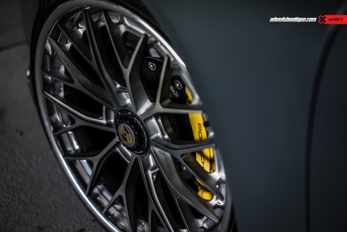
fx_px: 530
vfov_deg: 24.6
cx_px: 174
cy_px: 116
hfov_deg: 36.2
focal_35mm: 55
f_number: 2
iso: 100
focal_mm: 55
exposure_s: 1/80
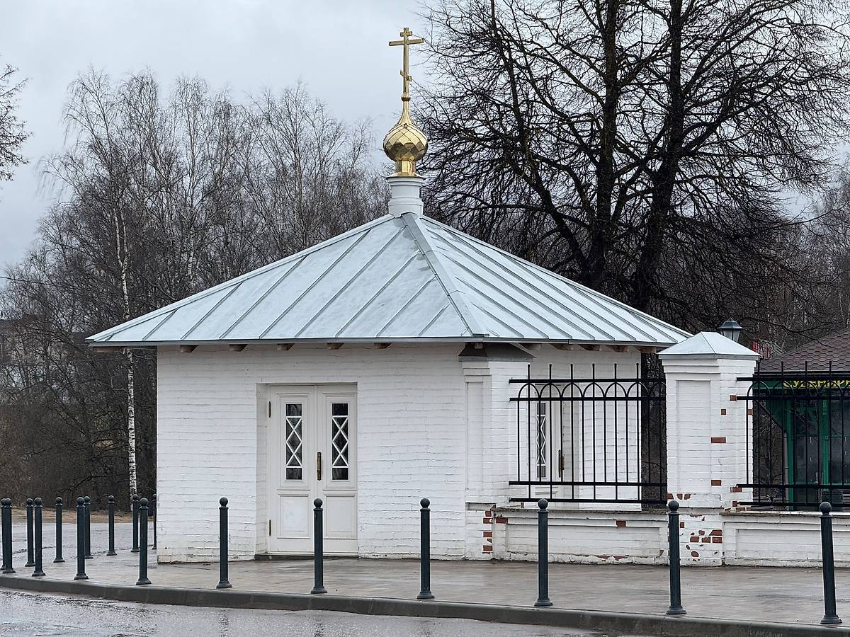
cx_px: 425
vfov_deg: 12.3
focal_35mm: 120
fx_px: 2947
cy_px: 318
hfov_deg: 16.4
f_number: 2.8
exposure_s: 1/322
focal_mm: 15.66
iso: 50
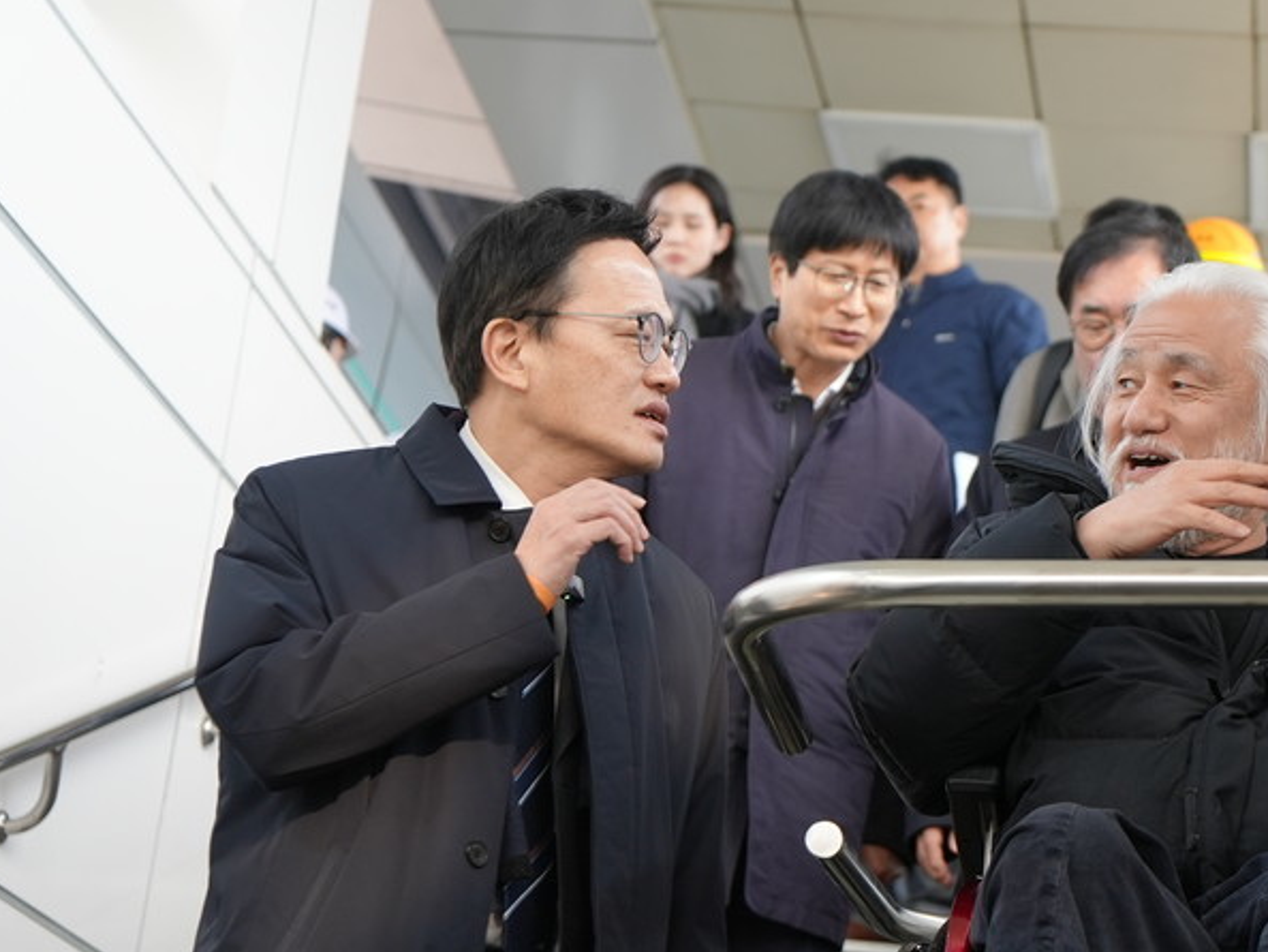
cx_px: 864
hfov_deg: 20.6
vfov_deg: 15.5
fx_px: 3481
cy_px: 645
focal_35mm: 95
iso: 800
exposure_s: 1/160
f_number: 4
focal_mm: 61
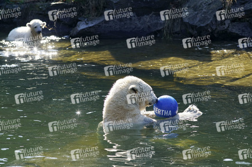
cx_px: 126
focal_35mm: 200
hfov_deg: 10.3
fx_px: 1399
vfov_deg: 6.9
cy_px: 84
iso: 640
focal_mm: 200
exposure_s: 1/1250
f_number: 5
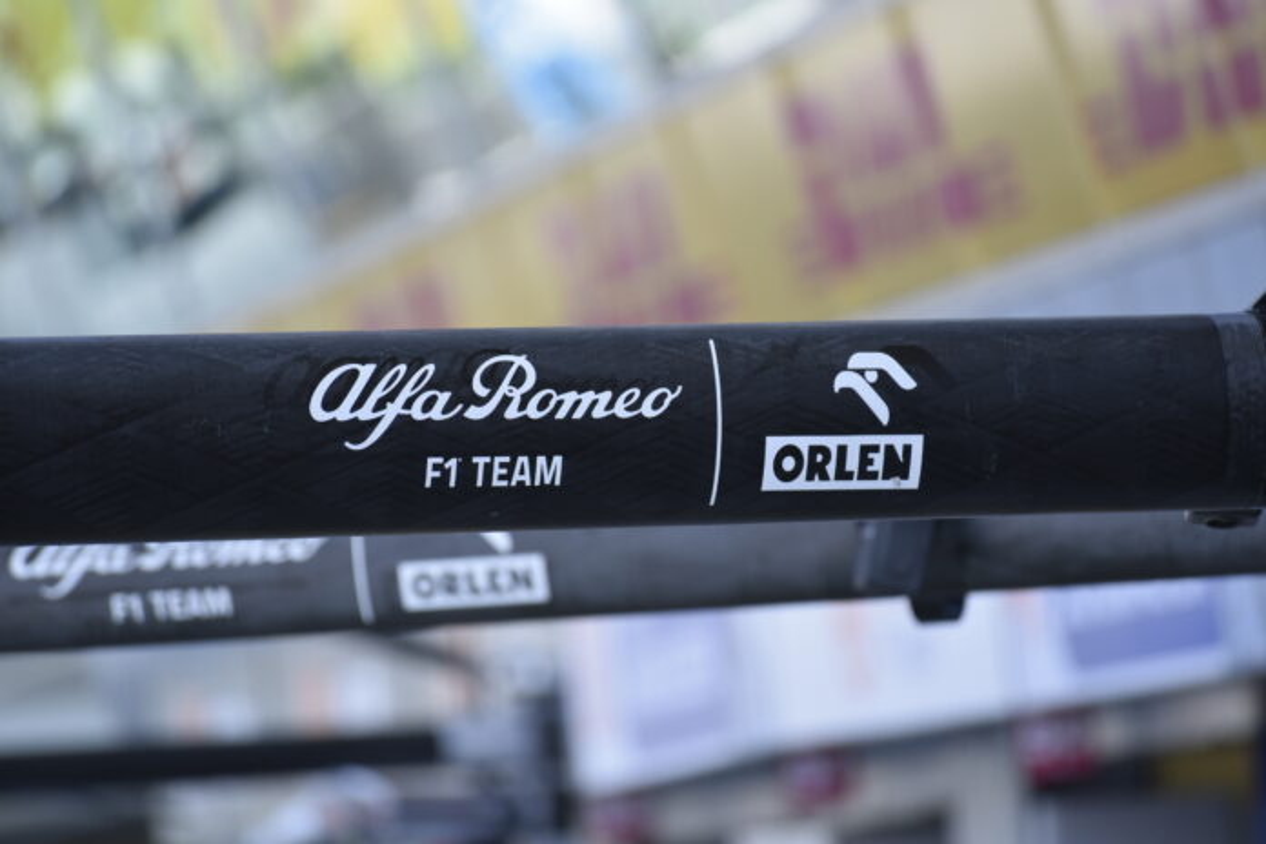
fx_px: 13011
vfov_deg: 3.7
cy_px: 422
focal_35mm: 370
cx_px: 633
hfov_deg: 5.6
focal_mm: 370
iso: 500
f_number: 6.3
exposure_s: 1/640
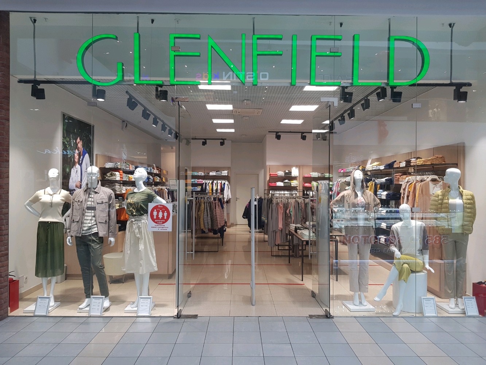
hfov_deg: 67.3
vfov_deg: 53.1
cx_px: 243
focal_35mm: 26
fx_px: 365
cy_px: 182
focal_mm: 4.2
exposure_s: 1/100
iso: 50
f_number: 1.7
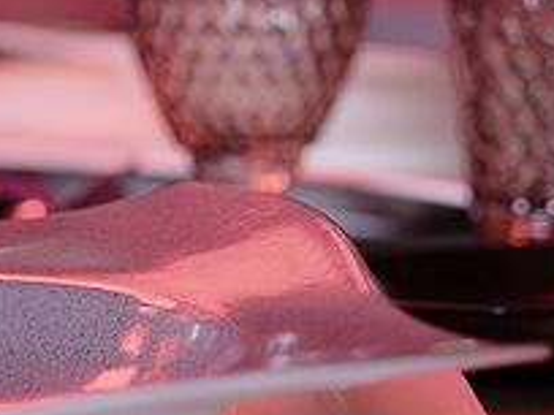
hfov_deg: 6.6
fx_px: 4769
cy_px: 133
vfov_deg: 5.0
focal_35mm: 298
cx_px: -61
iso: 400
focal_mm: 90
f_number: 2.8
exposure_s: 1/10
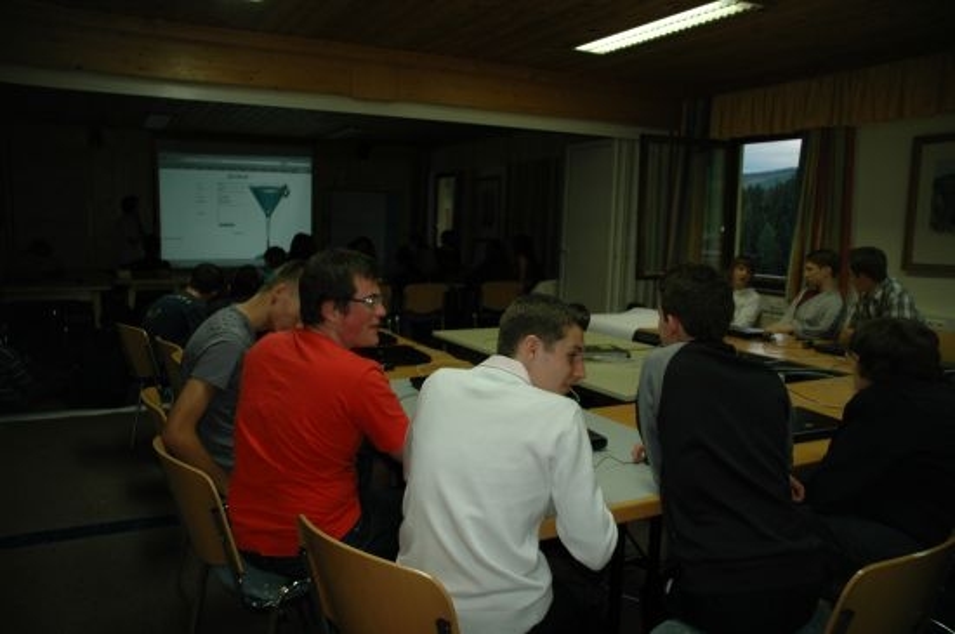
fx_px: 715
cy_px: 317
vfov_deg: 47.8
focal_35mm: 27
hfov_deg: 67.5
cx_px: 478
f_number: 3.5
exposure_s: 1/60
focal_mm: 18
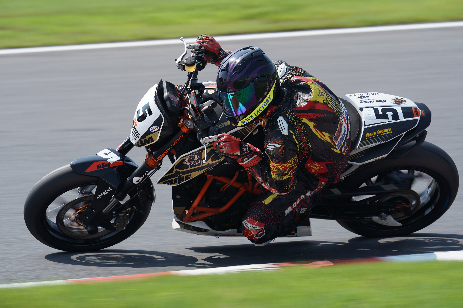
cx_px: 232
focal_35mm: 400
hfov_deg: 5.2
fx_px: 5144
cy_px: 154
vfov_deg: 3.4
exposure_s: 1/200
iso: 100
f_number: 8
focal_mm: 400
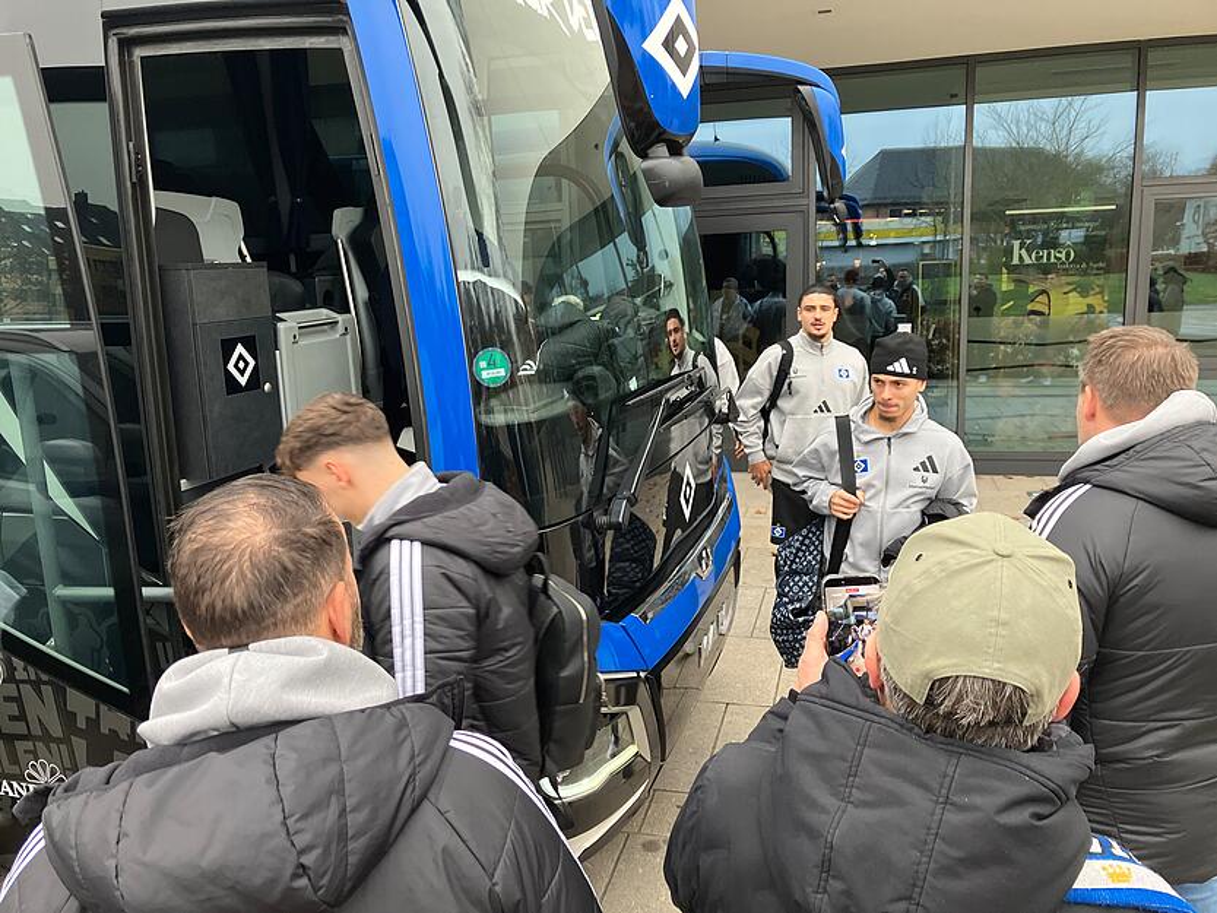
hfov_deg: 63.4
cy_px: 456
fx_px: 985
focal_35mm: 28
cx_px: 608
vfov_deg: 49.8
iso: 64
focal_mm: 3.99
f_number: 1.8
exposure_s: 1/102
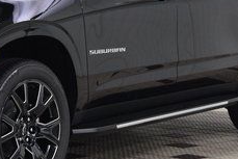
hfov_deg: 13.5
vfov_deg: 9.1
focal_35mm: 151
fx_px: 999
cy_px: 14
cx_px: 21
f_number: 5.6
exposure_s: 1/60
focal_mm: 36
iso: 1600
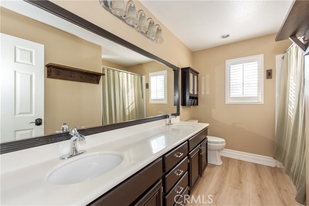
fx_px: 129
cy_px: 103
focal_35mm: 15
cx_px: 154
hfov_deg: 100.4
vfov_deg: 77.4
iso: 640
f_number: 5.6
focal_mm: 15
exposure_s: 1/125
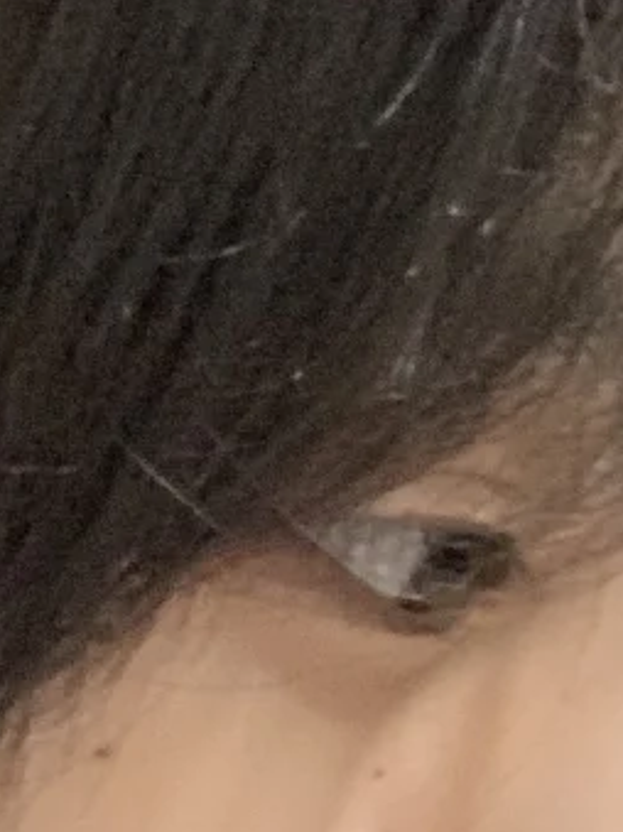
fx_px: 3266
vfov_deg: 14.3
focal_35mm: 136
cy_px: 817
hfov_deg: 10.8
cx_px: 54
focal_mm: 2.87
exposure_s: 1/24
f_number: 2.2
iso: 640
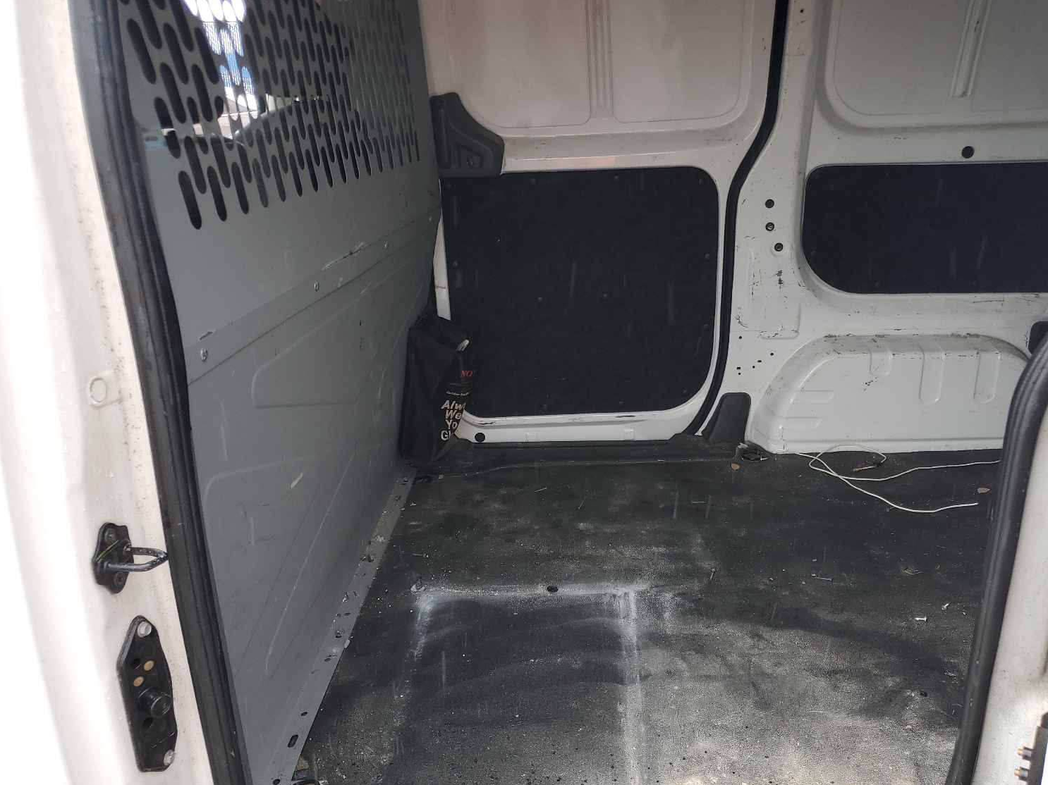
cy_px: 421
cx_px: 552
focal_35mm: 28
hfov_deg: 63.4
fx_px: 848
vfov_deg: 49.7
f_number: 1.5
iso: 50
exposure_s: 1/244
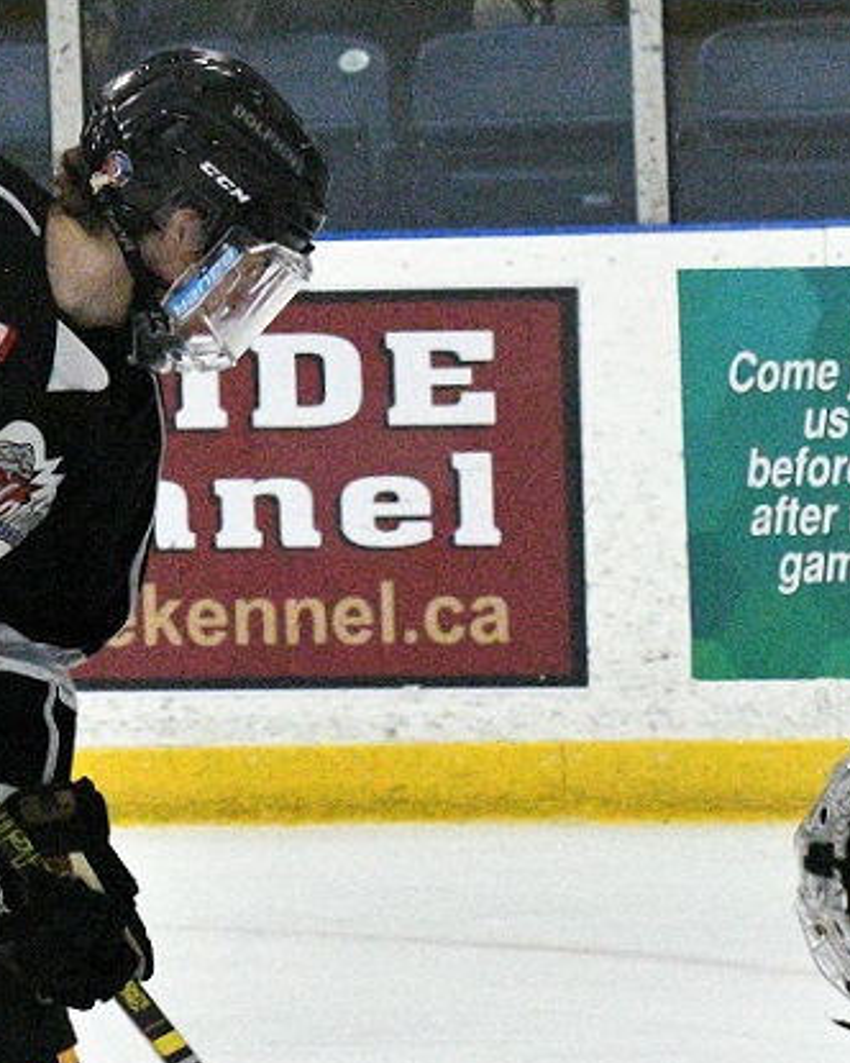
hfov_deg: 6.3
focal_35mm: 246
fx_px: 7736
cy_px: 859
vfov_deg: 7.8
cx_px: 737
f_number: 5.6
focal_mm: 70
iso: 18000
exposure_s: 1/1000
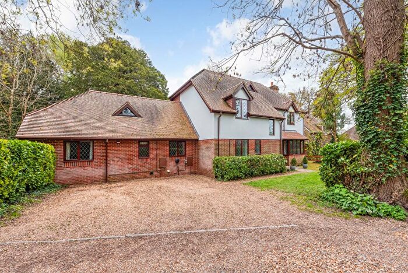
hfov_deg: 104.2
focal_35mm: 14
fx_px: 159
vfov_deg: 81.3
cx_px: 204
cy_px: 136
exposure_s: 1/125
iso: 320
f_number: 9
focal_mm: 14
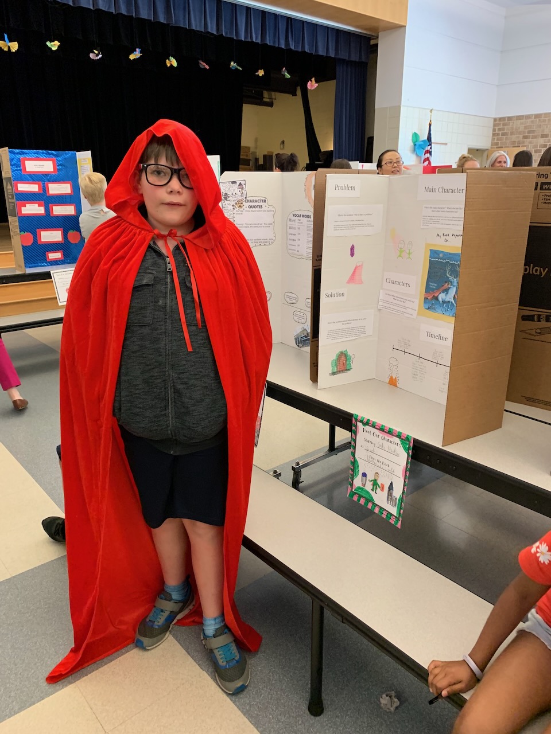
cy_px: 367
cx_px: 276
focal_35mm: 26
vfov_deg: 67.3
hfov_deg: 53.1
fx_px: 552
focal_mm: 4.25
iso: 320
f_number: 1.8
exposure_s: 1/60
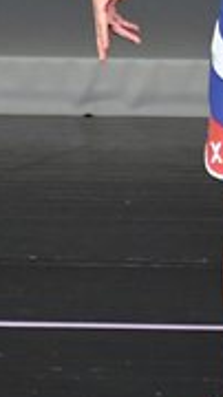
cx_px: 387
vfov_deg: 1.5
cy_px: 46
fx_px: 14955
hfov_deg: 0.9
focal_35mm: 1420
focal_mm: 210
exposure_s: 1/400
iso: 4000
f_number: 5.6
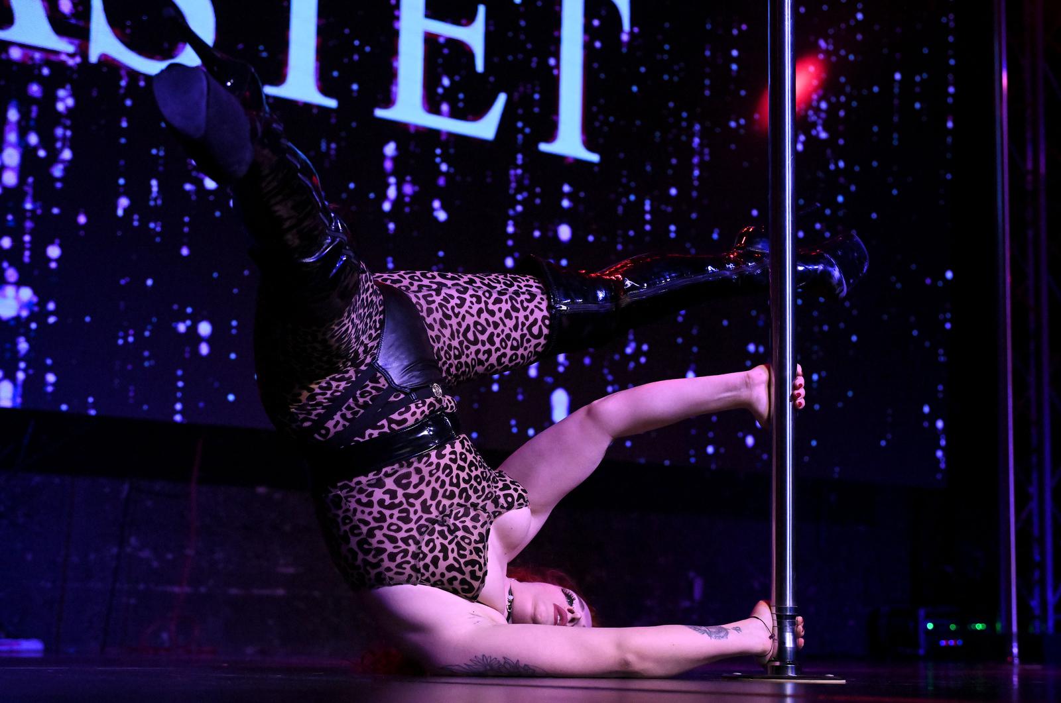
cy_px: 352
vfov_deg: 21.5
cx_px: 530
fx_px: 1854
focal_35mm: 63
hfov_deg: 31.9
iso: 6400
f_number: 4
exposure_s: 1/1250
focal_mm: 63
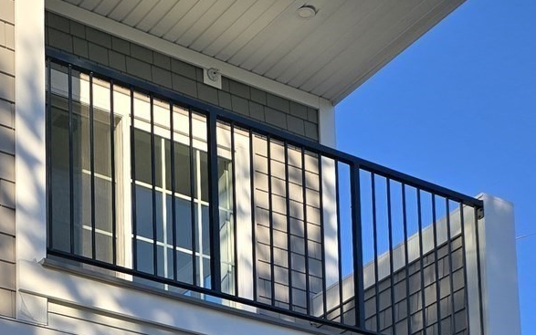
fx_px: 1242
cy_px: 639
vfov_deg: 13.5
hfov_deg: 24.2
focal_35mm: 85
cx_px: 164
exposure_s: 1/657
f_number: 1.7
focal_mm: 6.3
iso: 12
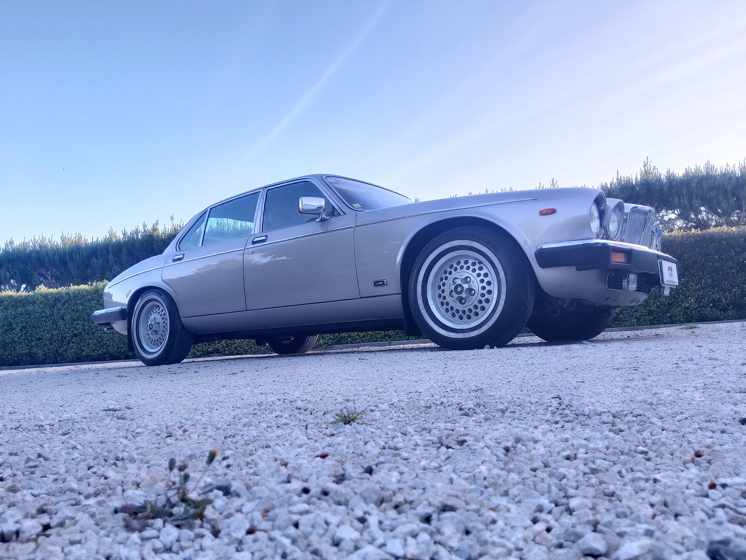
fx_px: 560
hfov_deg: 67.3
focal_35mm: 26
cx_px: 373
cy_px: 280
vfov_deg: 53.1
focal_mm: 3.92
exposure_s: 1/176
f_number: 1.7
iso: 64
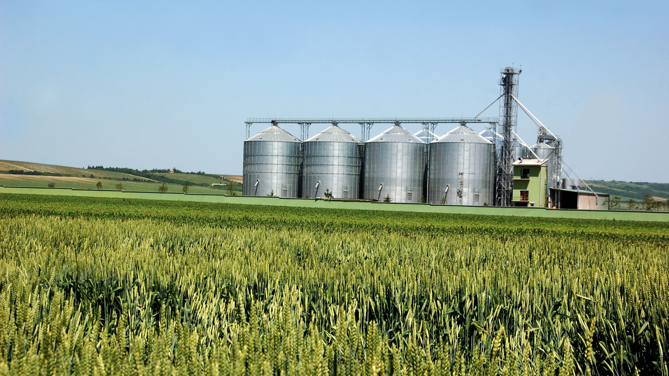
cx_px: 335
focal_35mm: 87
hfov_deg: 24.6
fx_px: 1535
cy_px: 212
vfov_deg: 14.0
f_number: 10
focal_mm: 55
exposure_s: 1/400
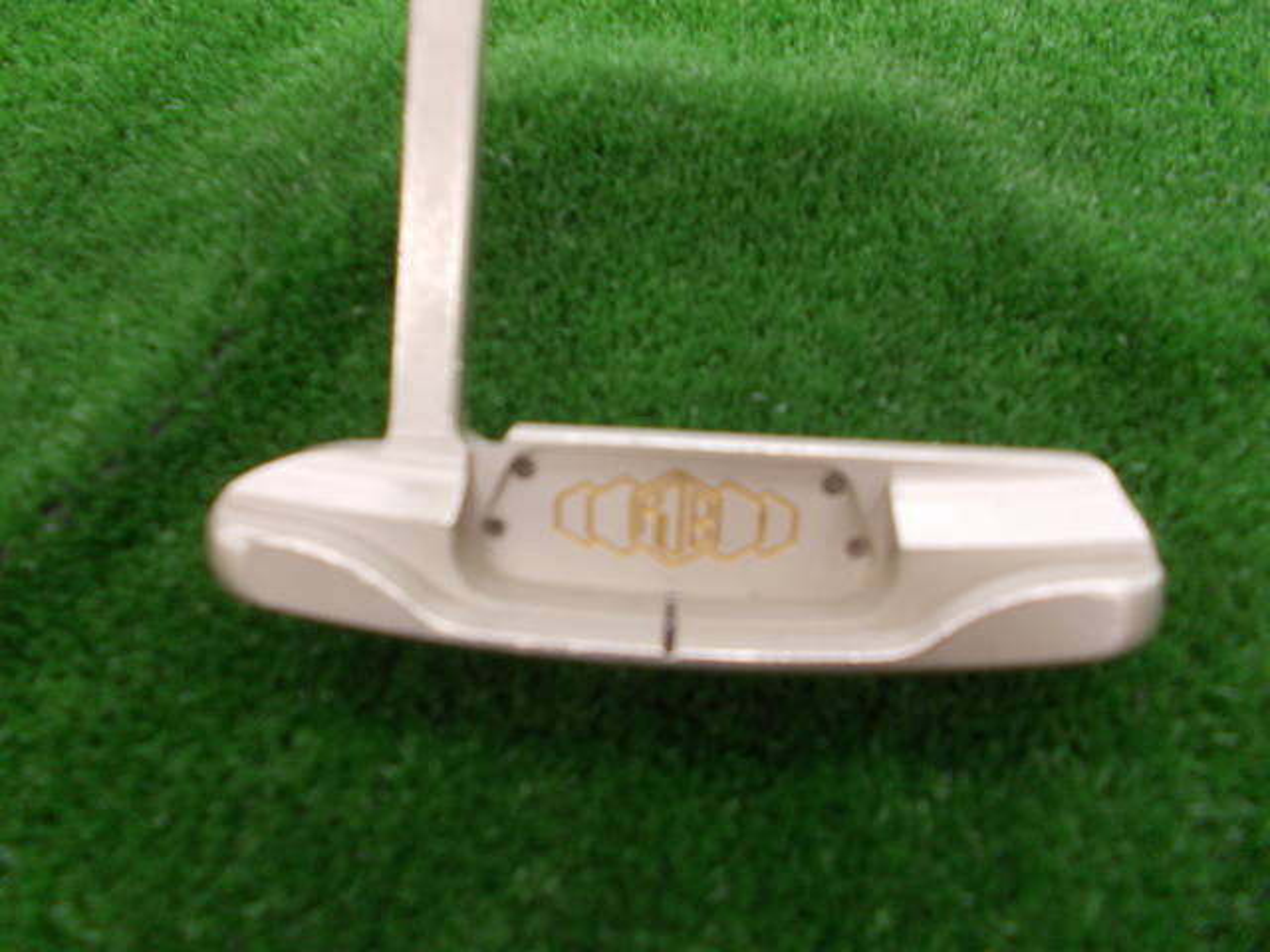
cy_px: 476
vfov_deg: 53.1
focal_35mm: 26
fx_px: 954
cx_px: 635
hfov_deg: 67.3
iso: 200
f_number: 3.2
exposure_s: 1/25
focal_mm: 4.6
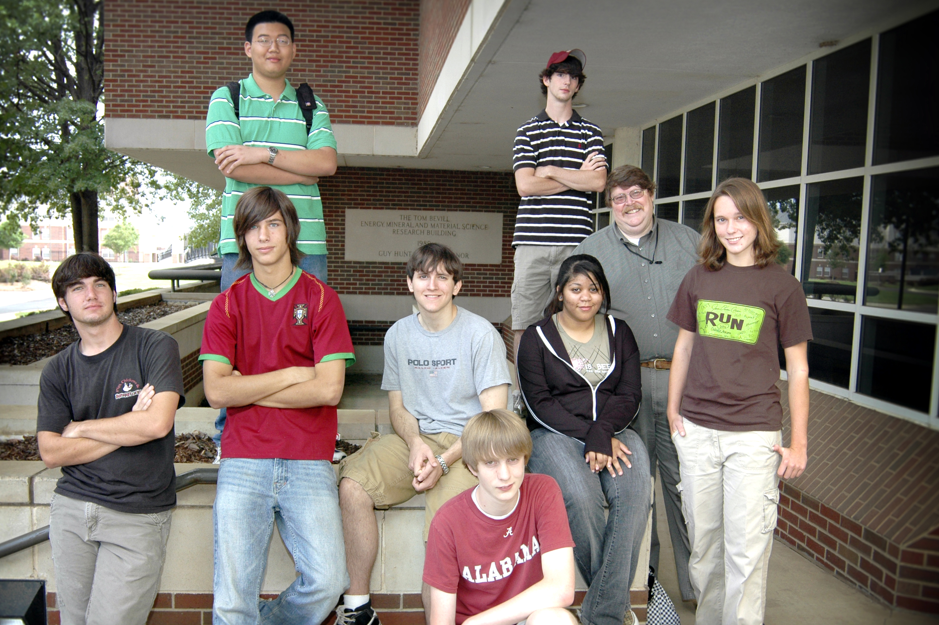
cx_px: 447
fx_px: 886
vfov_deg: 38.8
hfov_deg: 55.8
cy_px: 349
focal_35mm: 34
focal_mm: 20
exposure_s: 1/320
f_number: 5.6
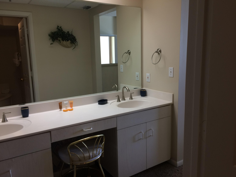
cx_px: 118
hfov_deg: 61.7
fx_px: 198
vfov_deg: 48.2
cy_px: 88
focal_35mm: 29
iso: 40
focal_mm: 4.15
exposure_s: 1/30
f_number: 2.2
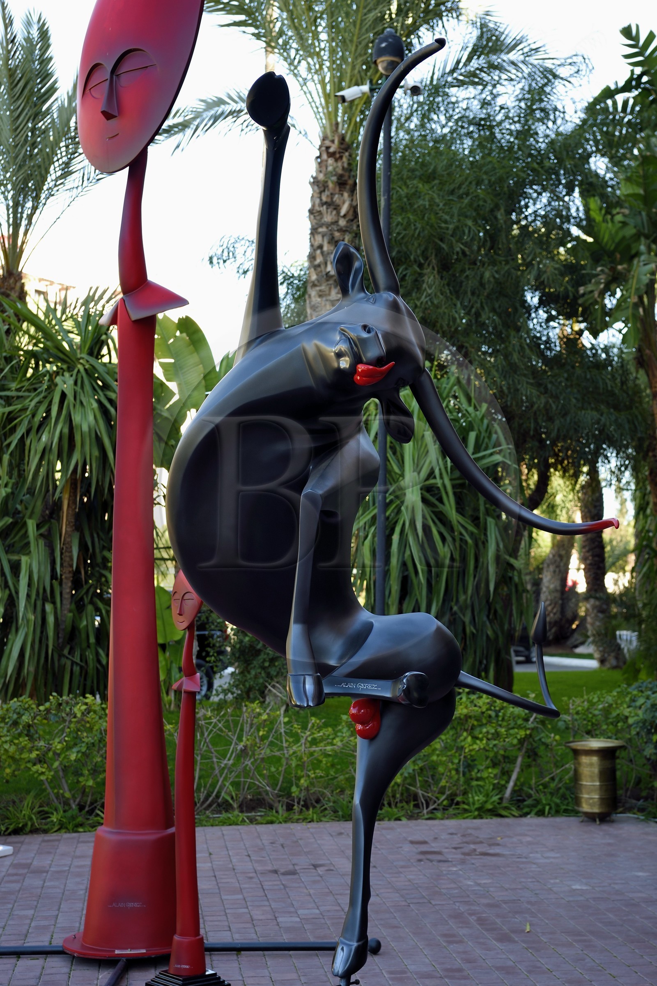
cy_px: 493
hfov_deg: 26.0
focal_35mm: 52
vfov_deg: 38.2
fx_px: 1423
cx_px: 328
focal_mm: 52
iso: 400
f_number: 5.6
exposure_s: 1/100
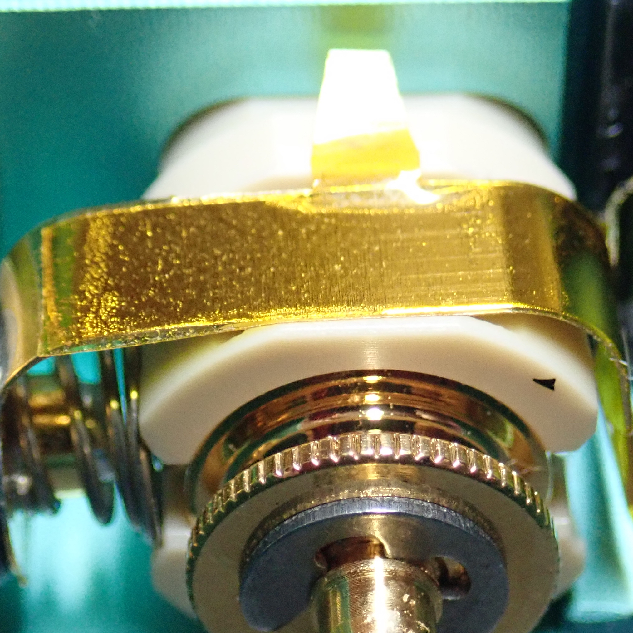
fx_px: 2669
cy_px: 450
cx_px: 404
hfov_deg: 13.5
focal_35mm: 129
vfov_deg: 13.5
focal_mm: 13.47
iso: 800
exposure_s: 1/80
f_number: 4.2
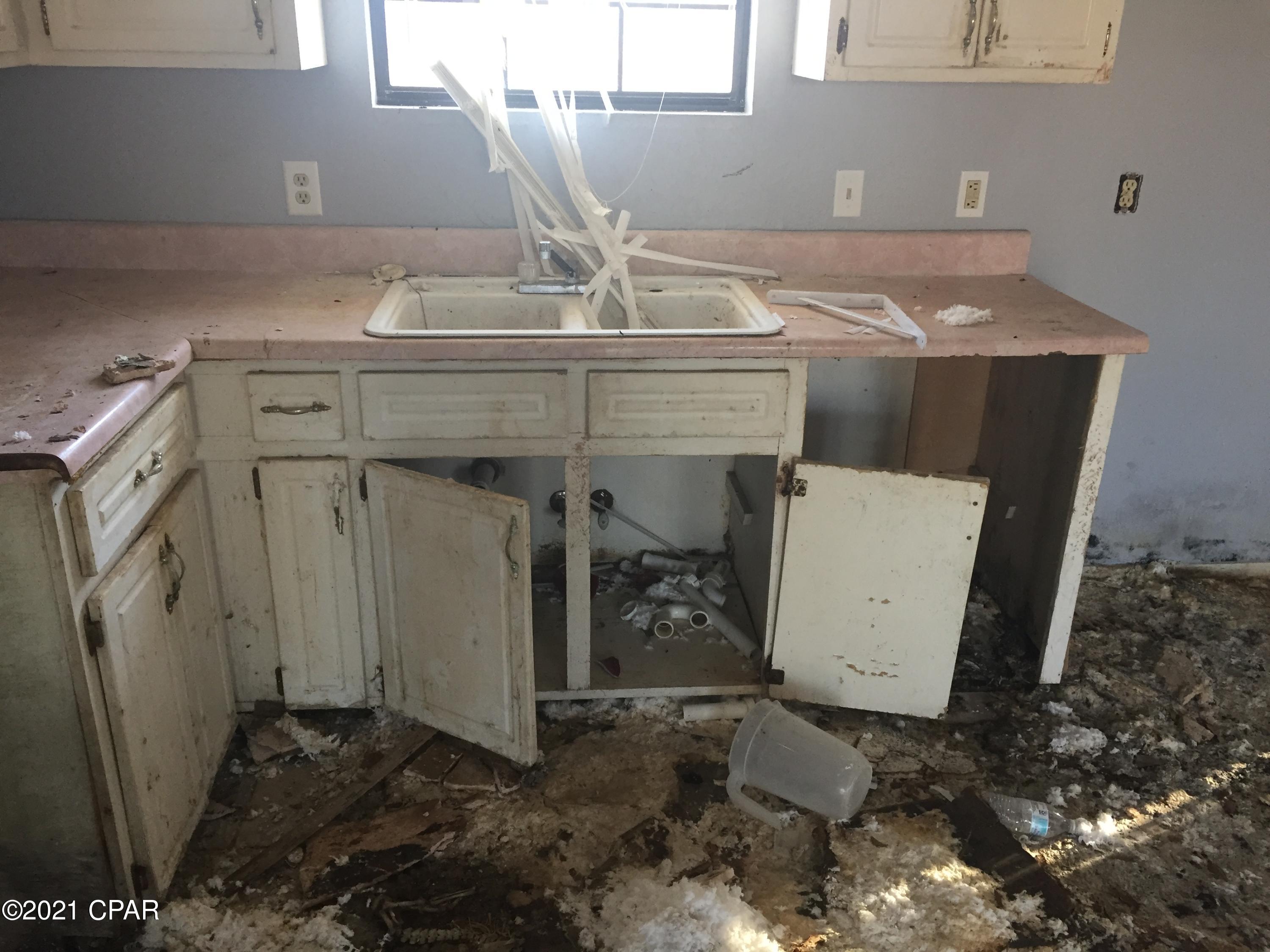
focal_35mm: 29
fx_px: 1064
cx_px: 635
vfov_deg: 48.2
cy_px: 476
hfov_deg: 61.7
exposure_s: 1/30
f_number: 2.2
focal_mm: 4.15
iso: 100
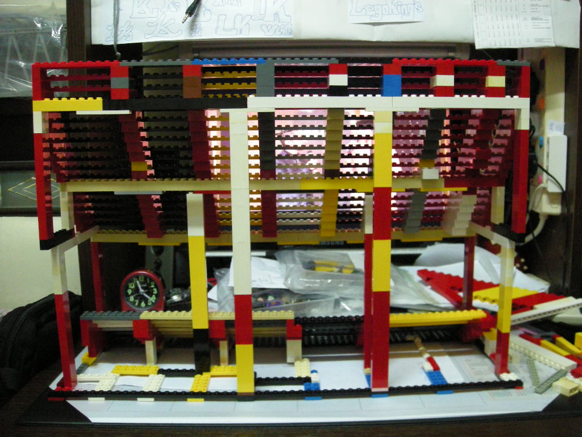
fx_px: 588
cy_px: 218
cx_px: 291
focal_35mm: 35
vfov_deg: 40.7
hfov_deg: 52.6
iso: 400
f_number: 2.8
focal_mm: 5.7
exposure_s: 1/12.5
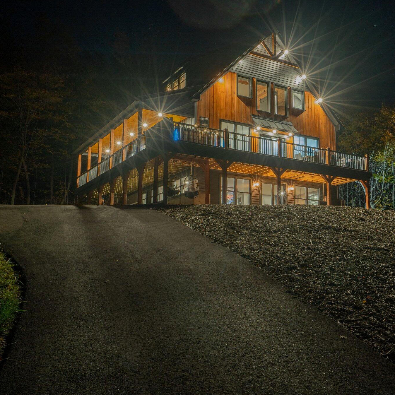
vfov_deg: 41.9
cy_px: 197
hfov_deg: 41.5
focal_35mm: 40
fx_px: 516
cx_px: 251
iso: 50
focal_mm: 31
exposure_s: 30
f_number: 9
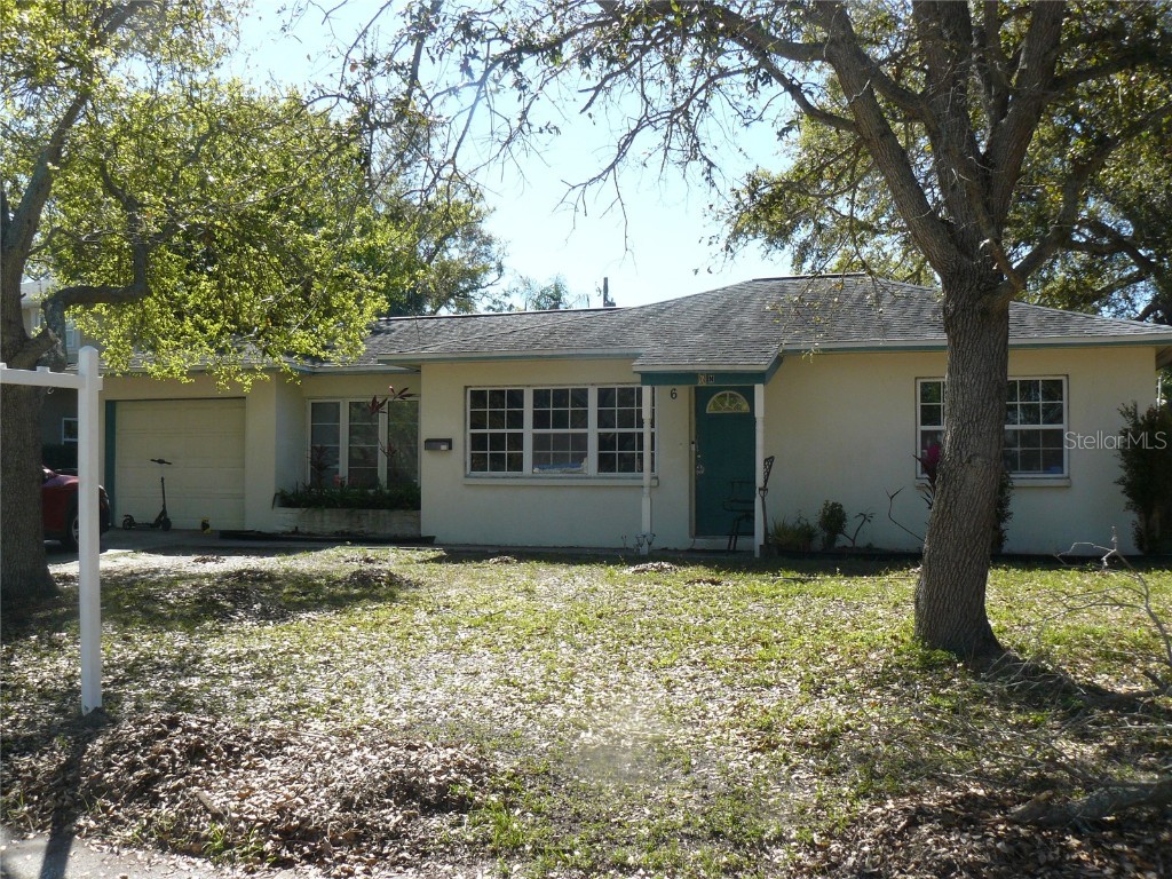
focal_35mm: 36
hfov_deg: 51.4
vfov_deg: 39.7
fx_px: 1219
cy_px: 440
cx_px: 586
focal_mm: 6
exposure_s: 1/200
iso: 100
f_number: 5.6
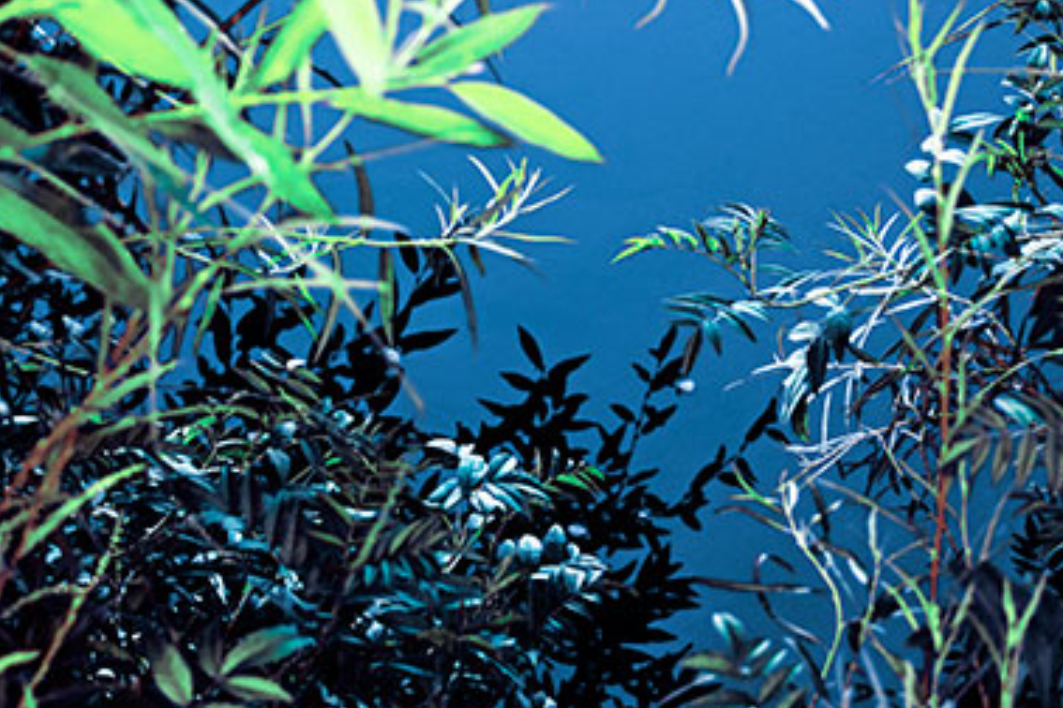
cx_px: 562
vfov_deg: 12.3
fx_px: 3277
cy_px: 296
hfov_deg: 18.4
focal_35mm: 111
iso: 560
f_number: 4.8
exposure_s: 1/100
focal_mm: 56
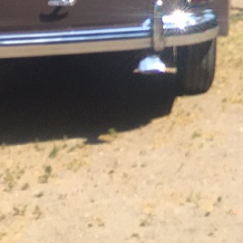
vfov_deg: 10.6
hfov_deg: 10.5
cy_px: -218
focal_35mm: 153
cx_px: 481
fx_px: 1215
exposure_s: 1/725
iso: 25
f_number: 2.2
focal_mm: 4.15
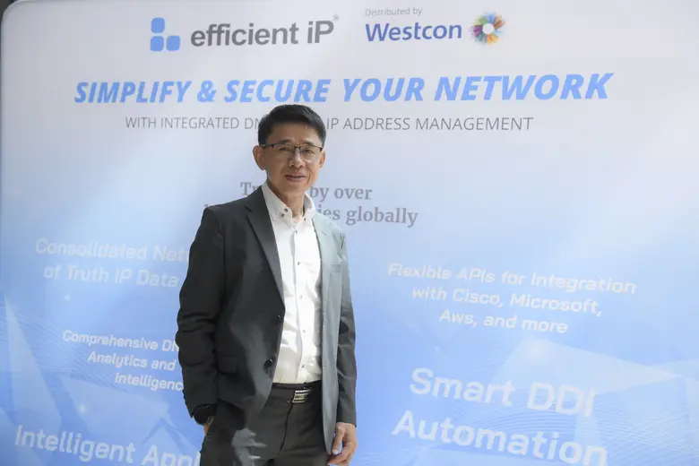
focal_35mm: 44
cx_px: 350
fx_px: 854
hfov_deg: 44.5
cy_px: 233
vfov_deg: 30.5
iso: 400
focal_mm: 44
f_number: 3.2
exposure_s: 1/160
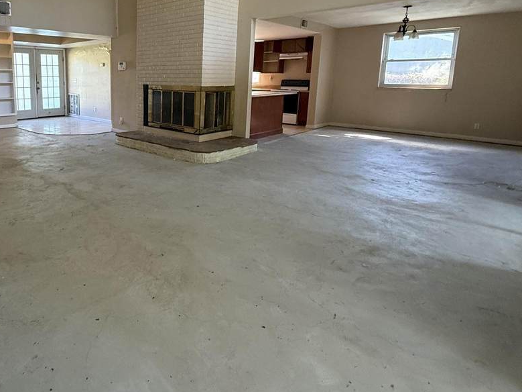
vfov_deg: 57.6
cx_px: 141
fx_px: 347
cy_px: 132
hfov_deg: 69.8
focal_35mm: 23
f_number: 2.2
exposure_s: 1/120
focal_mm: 2.22
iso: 500
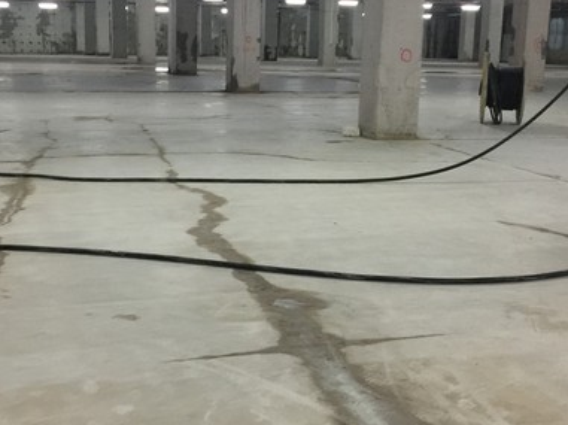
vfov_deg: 28.5
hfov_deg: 37.5
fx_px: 836
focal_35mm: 51
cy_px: 203
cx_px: 261
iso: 160
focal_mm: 4.15
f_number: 2.2
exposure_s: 1/17
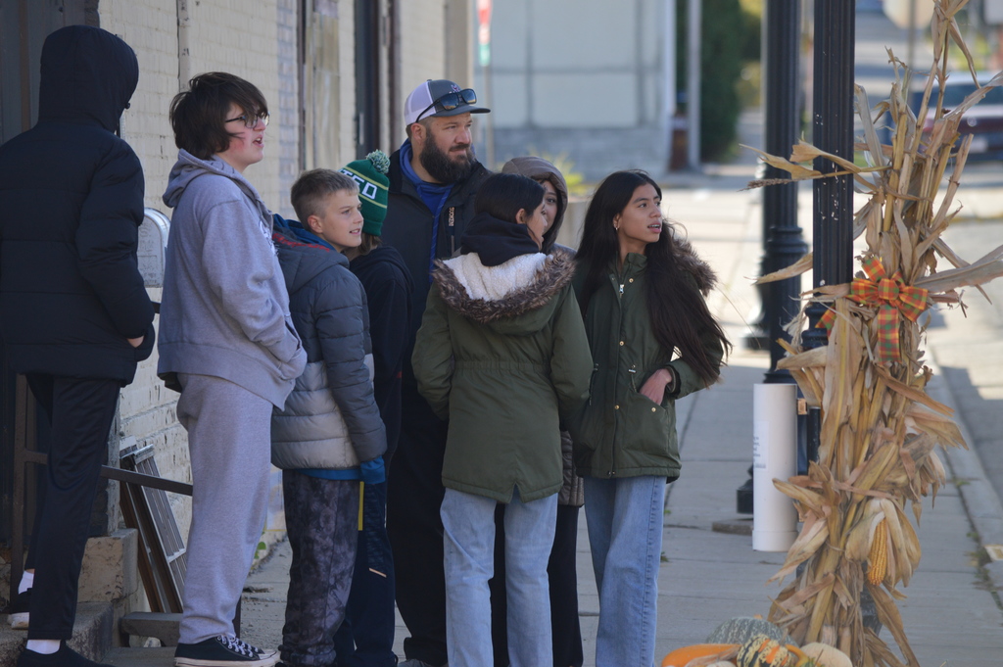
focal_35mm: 278
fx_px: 7725
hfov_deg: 7.4
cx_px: 502
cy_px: 334
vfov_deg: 4.9
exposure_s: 1/500
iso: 360
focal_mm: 185
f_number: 5.6
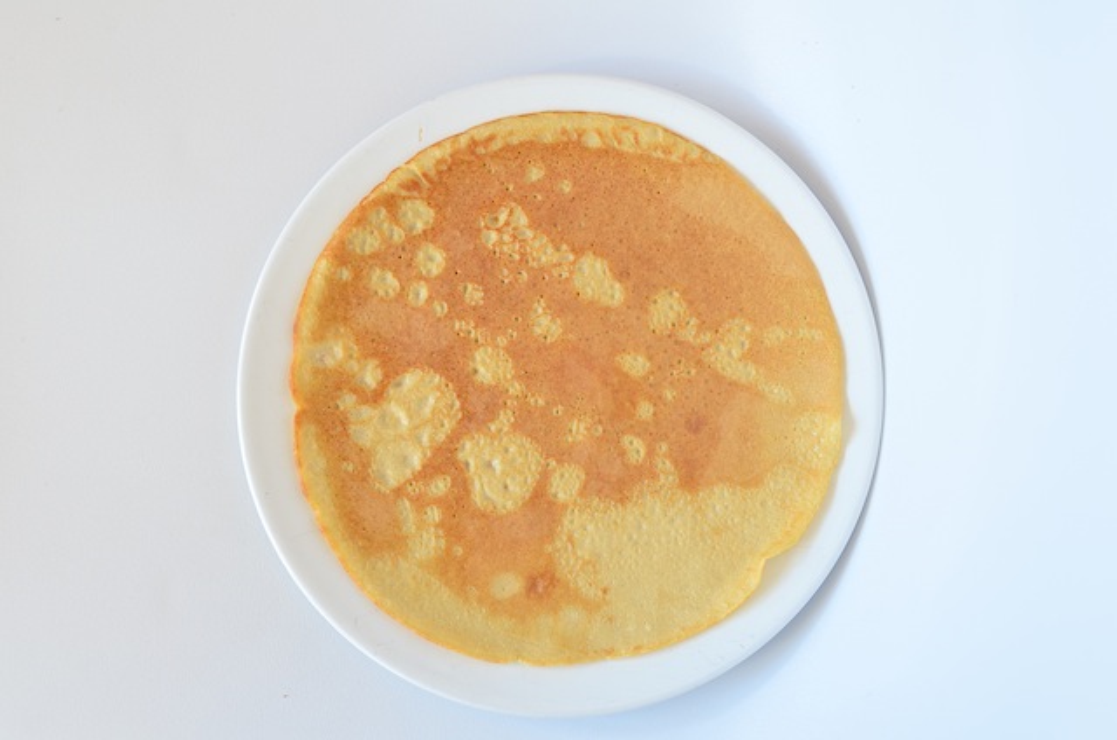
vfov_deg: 29.7
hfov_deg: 43.7
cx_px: 558
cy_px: 370
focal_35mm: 45
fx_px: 1393
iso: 160
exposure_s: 1/25
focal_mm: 30
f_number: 6.3
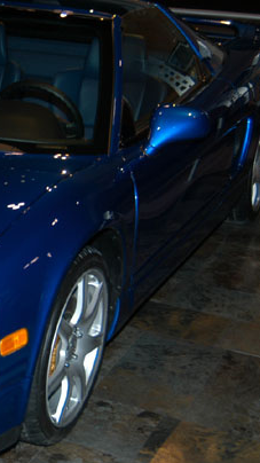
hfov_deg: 14.4
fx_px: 969
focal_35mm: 79
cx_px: -114
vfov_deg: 26.9
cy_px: 221
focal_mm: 30
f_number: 5
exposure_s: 1/60
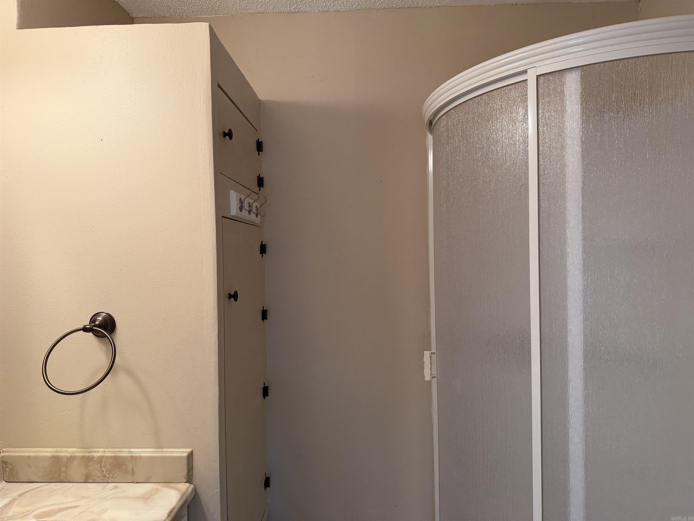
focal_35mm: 24
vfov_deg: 56.8
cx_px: 347
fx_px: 481
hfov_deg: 71.6
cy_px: 260
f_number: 1.78
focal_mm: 6.76
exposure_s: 1/120
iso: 160
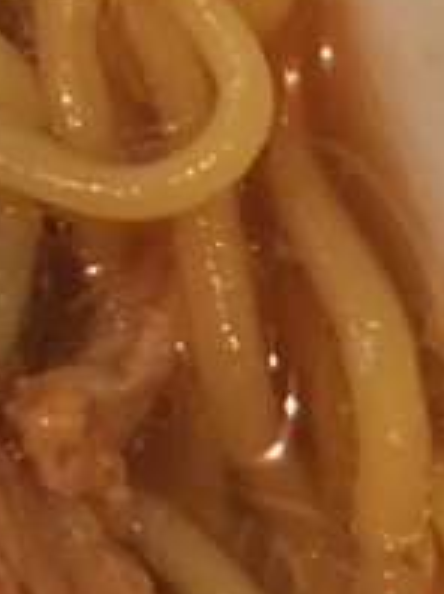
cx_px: -528
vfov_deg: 12.5
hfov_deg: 9.1
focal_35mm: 150
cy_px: -330
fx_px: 2571
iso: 250
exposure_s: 1/20
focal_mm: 4.15
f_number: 2.2
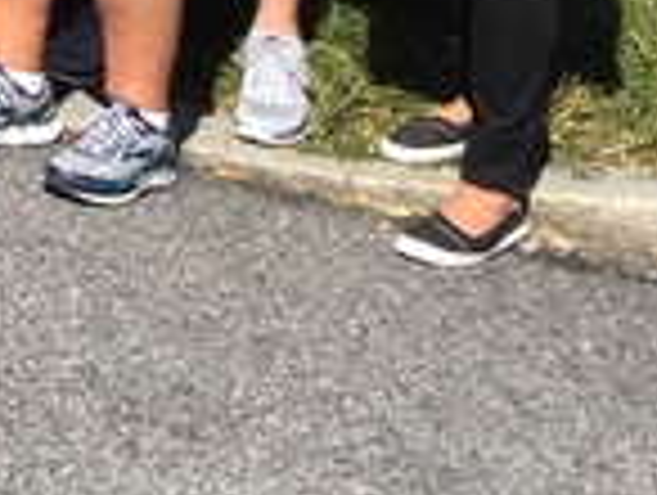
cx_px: -675
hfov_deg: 12.2
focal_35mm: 143
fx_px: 2719
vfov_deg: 9.3
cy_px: -693
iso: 32
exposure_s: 1/1412
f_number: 2.2
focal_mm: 4.15
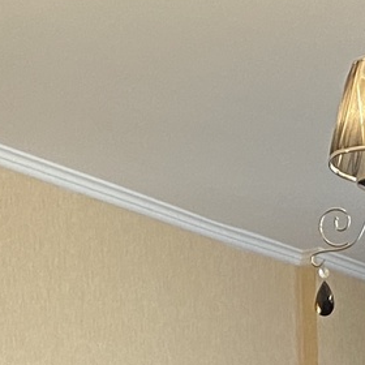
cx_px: 545
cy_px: 924
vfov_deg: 9.2
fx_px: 2004
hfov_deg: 10.1
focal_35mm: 168
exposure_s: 1/65
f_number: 1.8
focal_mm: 4.25
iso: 125
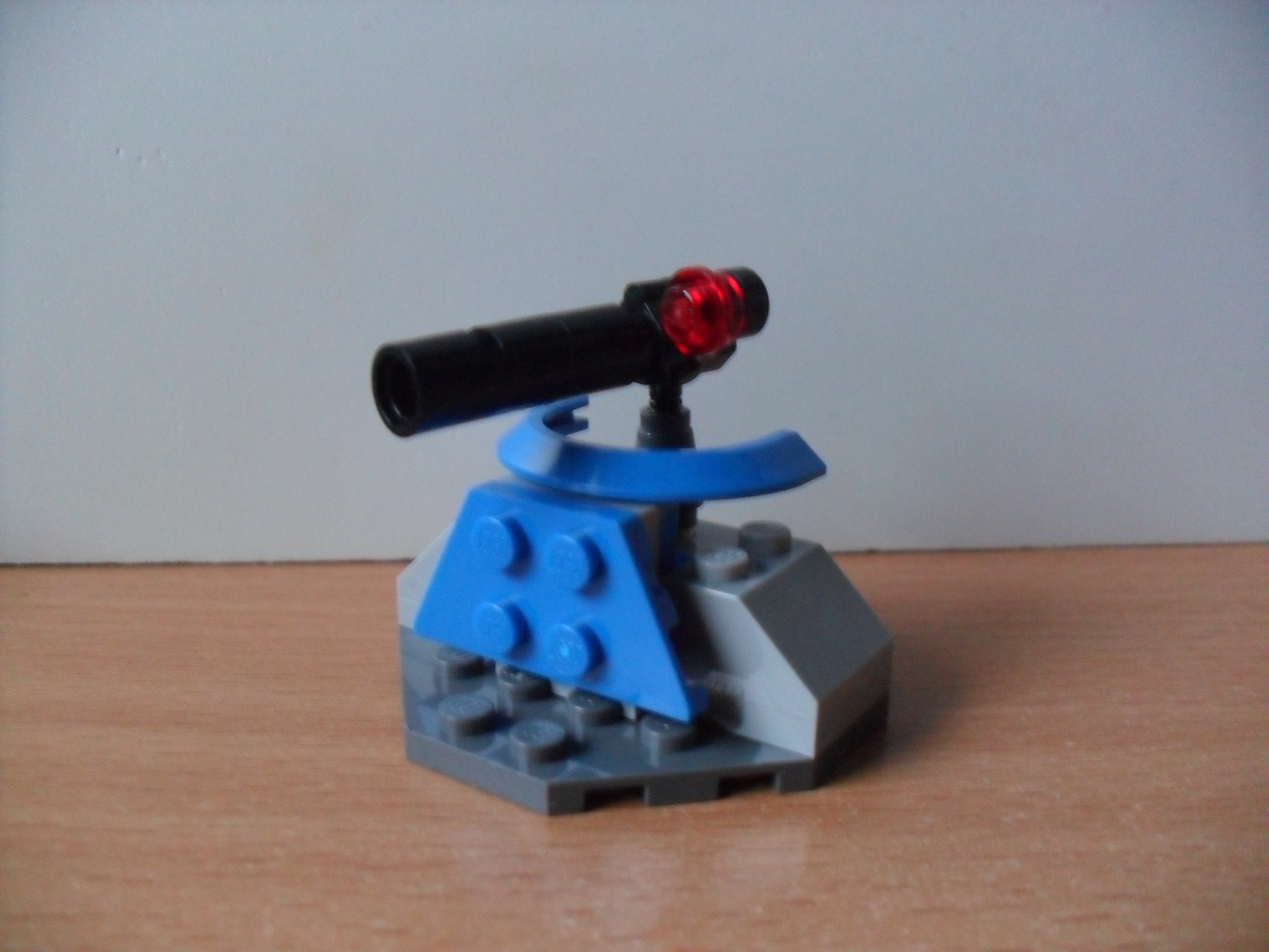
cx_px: 634
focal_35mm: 35
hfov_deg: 52.6
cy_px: 476
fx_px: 1283
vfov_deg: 40.7
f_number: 3
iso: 400
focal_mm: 6.3
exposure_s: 1/8
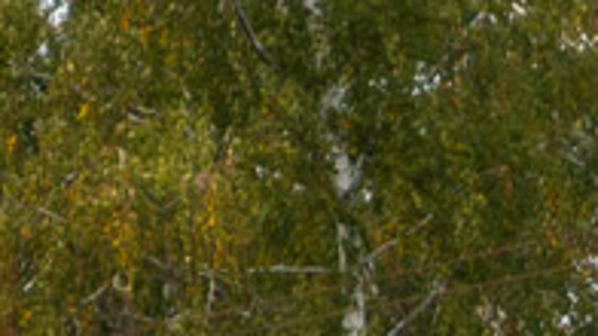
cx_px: 2133
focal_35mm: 901
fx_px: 14279
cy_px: 1272
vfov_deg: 1.3
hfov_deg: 2.4
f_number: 5.6
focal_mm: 75
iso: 100
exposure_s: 1/800
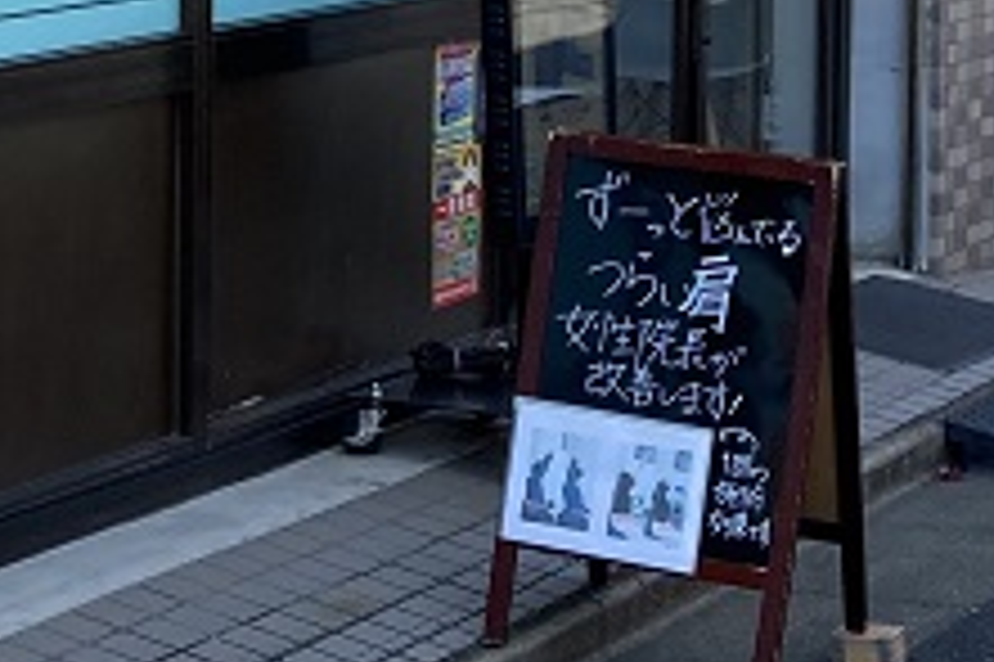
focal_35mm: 132
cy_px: -365
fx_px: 3642
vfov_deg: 10.0
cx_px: -459
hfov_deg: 14.6
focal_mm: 3.99
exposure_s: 1/476
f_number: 1.8
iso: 20
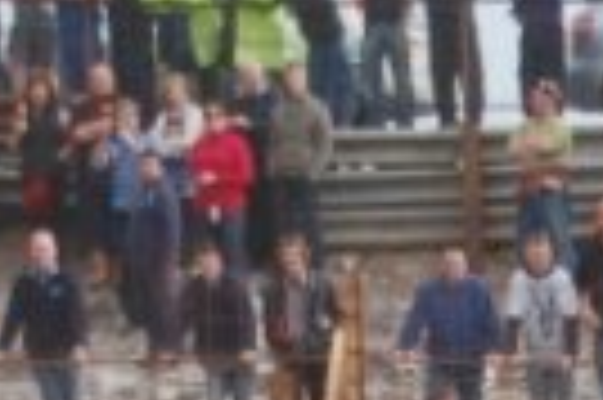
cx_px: 670
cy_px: 948
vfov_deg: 5.5
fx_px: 4065
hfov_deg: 8.4
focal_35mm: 243
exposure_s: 1/1000
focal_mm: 34
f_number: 4.5
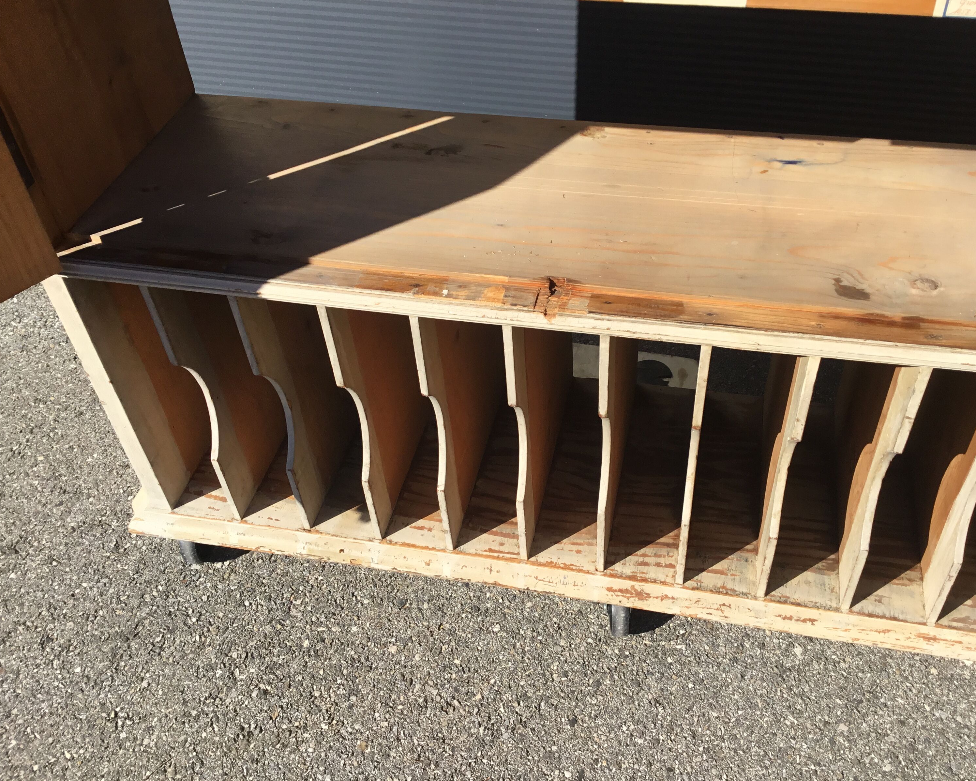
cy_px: 387
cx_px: 517
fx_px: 953
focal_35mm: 33
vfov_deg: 44.5
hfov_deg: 54.2
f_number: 2.4
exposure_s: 1/1101
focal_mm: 3.3
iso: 25
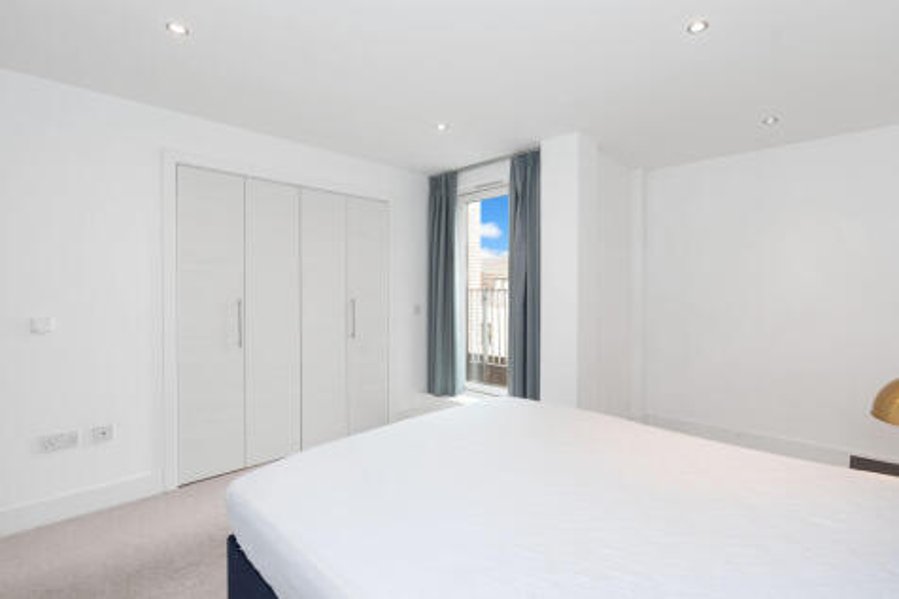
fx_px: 399
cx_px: 450
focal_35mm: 16
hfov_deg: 96.8
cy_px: 300
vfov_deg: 73.7
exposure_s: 1/30
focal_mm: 16
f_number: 5
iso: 200
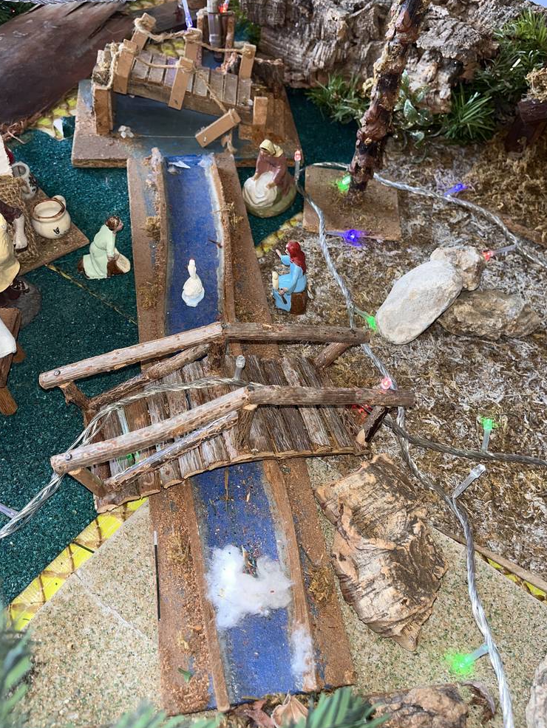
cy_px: 358
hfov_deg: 51.4
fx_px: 569
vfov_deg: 65.3
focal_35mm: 27
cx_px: 267
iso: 32
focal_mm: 5.1
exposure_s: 1/136
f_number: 1.6
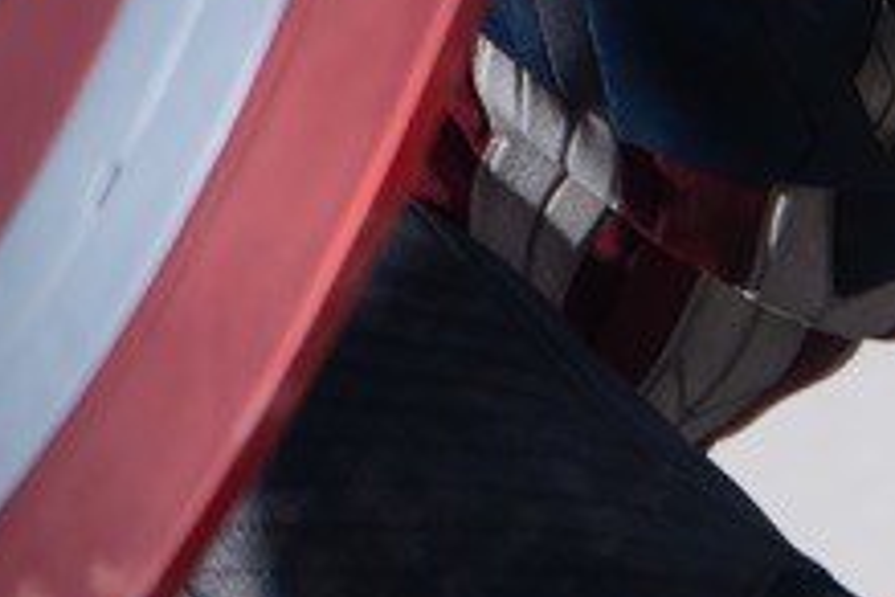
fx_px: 24685
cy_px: 309
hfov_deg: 2.1
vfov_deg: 1.4
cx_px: 1026
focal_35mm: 993
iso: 50
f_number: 2.8
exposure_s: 1/1000
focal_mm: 170
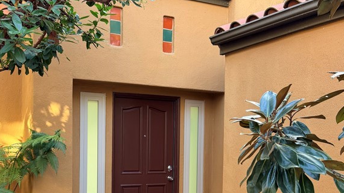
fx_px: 429
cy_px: 154
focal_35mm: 47
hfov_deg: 43.7
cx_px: 188
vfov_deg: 25.0
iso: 64
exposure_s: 1/121
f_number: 1.78
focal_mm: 6.76
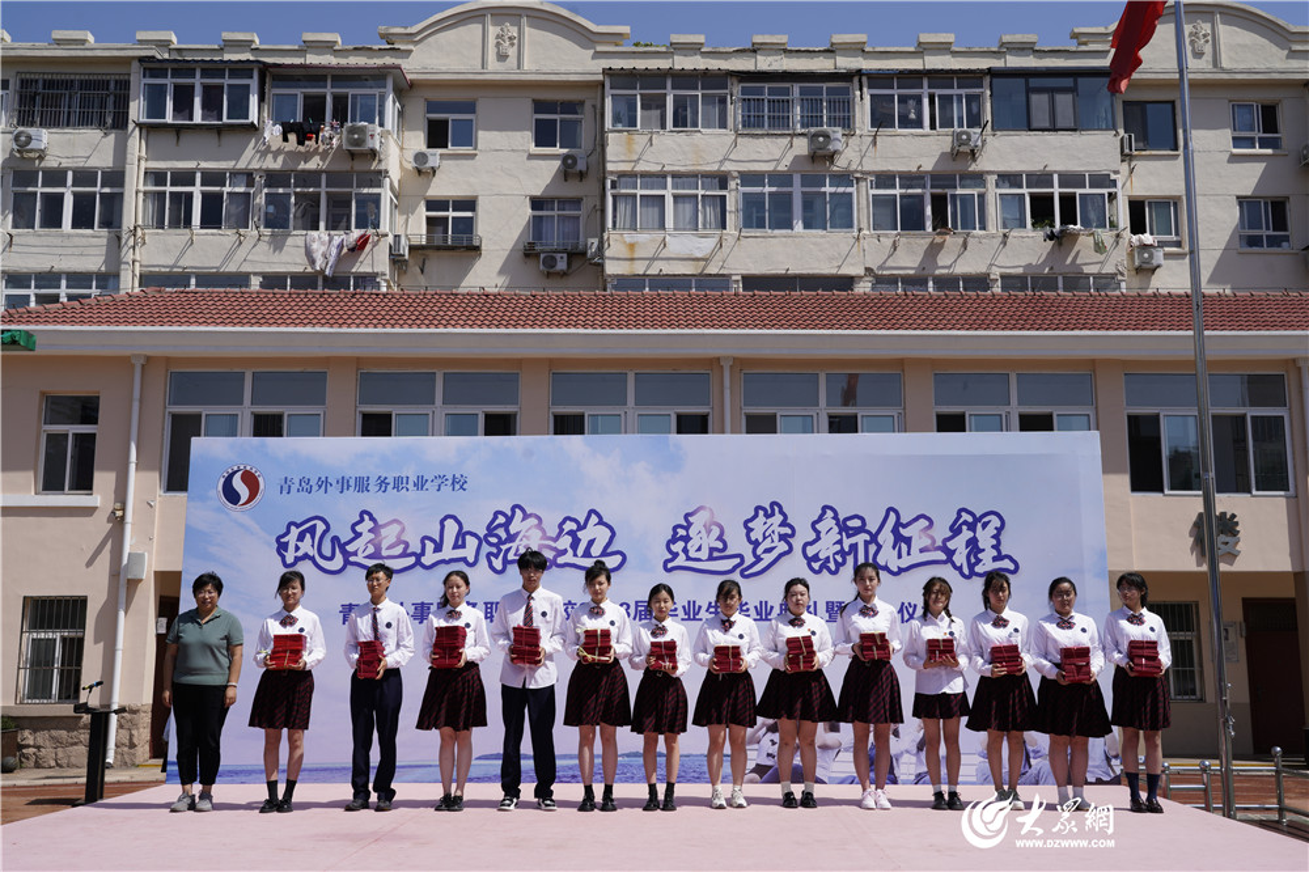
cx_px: 654
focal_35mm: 34
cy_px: 436
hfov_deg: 55.8
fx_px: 1236
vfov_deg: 38.9
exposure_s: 1/250
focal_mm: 34
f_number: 10
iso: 100
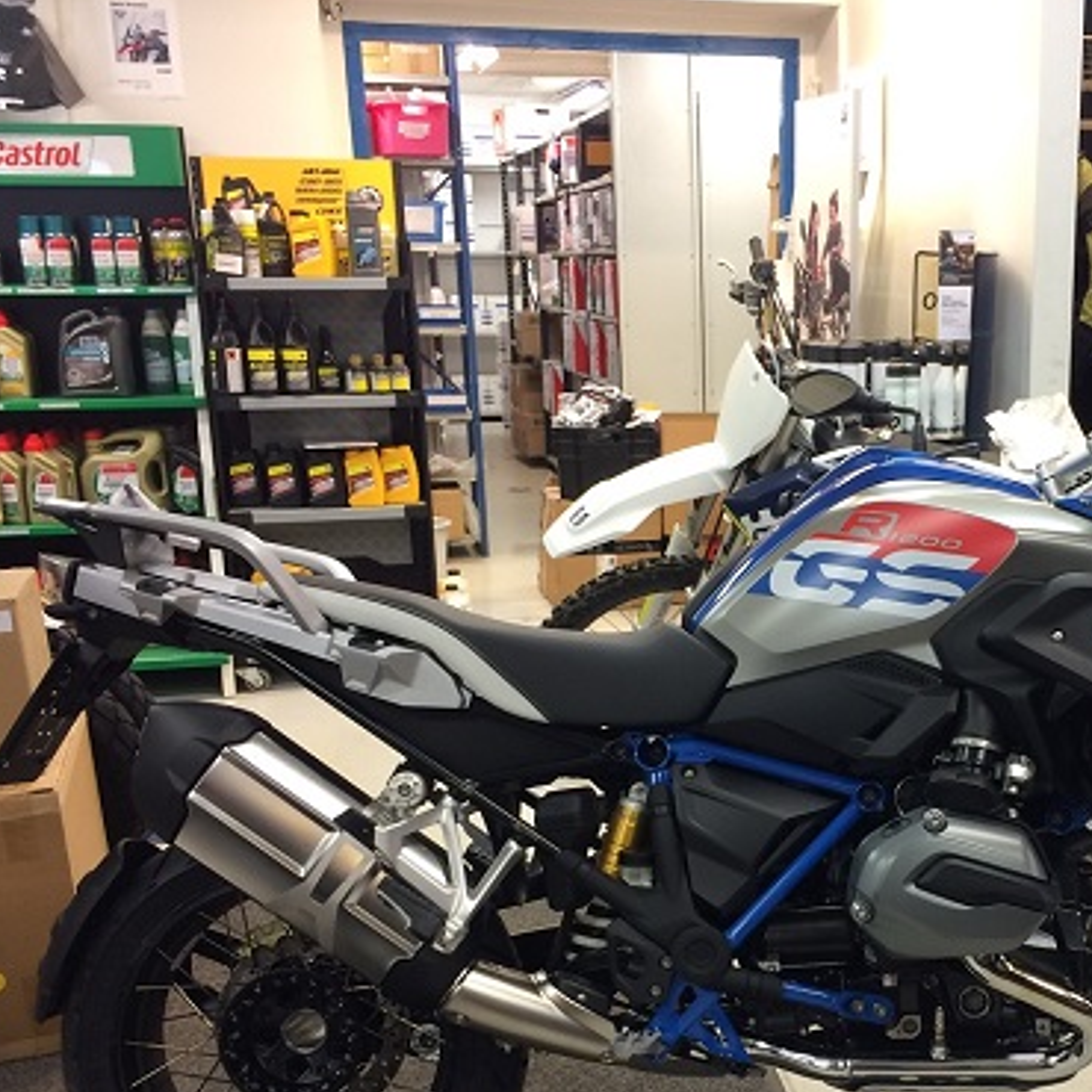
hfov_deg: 35.8
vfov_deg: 36.4
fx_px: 1642
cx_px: 838
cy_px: 726
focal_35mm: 46
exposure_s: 1/33
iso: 100
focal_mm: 4.15
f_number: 2.2
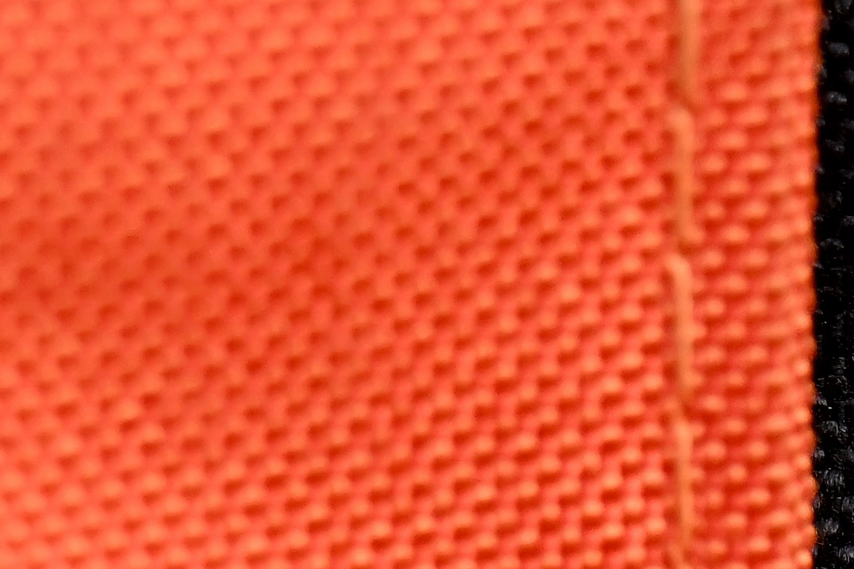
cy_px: 1009
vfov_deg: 1.0
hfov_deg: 1.5
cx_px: 2390
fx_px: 31896
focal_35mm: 1345
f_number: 4
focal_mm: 200
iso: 800
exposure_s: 1/1250
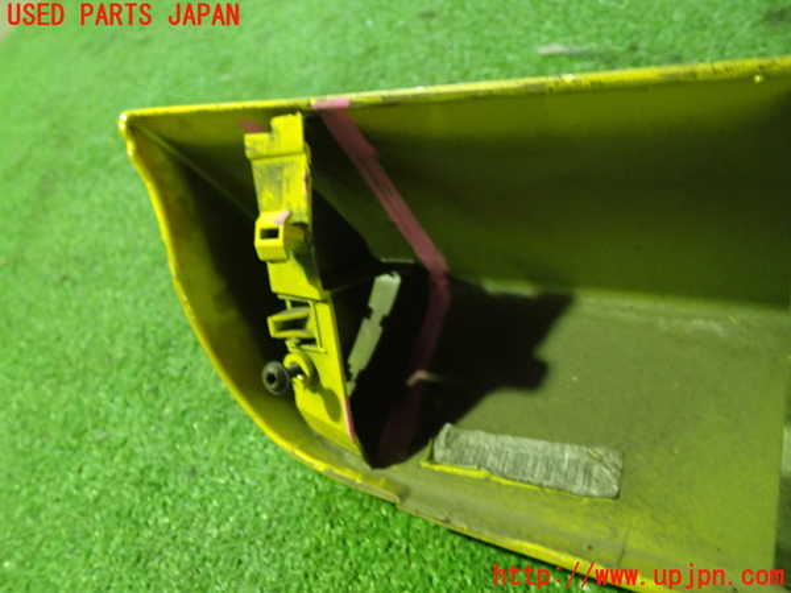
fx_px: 686
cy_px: 296
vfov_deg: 46.8
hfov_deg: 60.0
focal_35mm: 30
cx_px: 396
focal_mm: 5.4
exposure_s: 1/30
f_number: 2.3
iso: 640
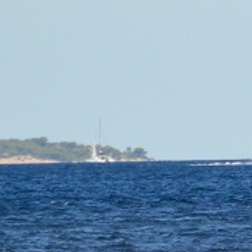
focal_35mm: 2185
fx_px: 17996
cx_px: 459
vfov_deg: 0.8
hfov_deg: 0.8
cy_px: -30
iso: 1250
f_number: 5.6
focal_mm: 300
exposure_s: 1/8000
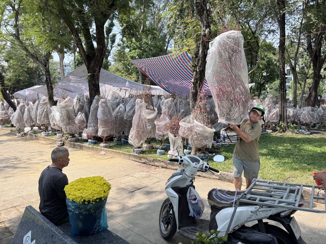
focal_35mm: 24
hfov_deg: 71.6
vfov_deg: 56.8
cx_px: 163
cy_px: 122
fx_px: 226
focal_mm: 6.76
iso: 80
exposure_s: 1/2331
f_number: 1.78
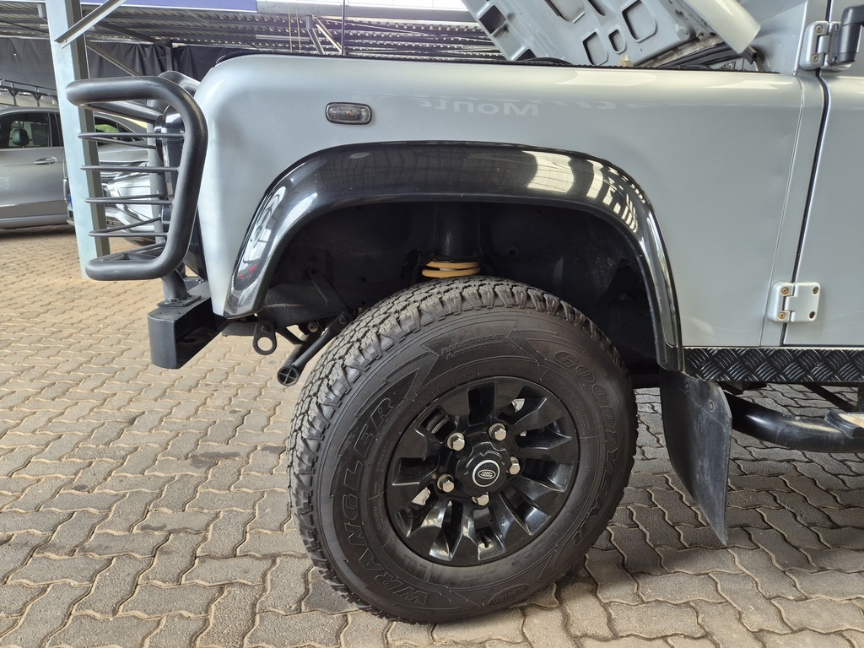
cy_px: 324
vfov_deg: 58.9
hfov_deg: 73.9
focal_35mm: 23
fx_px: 574
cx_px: 432
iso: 125
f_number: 1.8
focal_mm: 5.4
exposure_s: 1/180
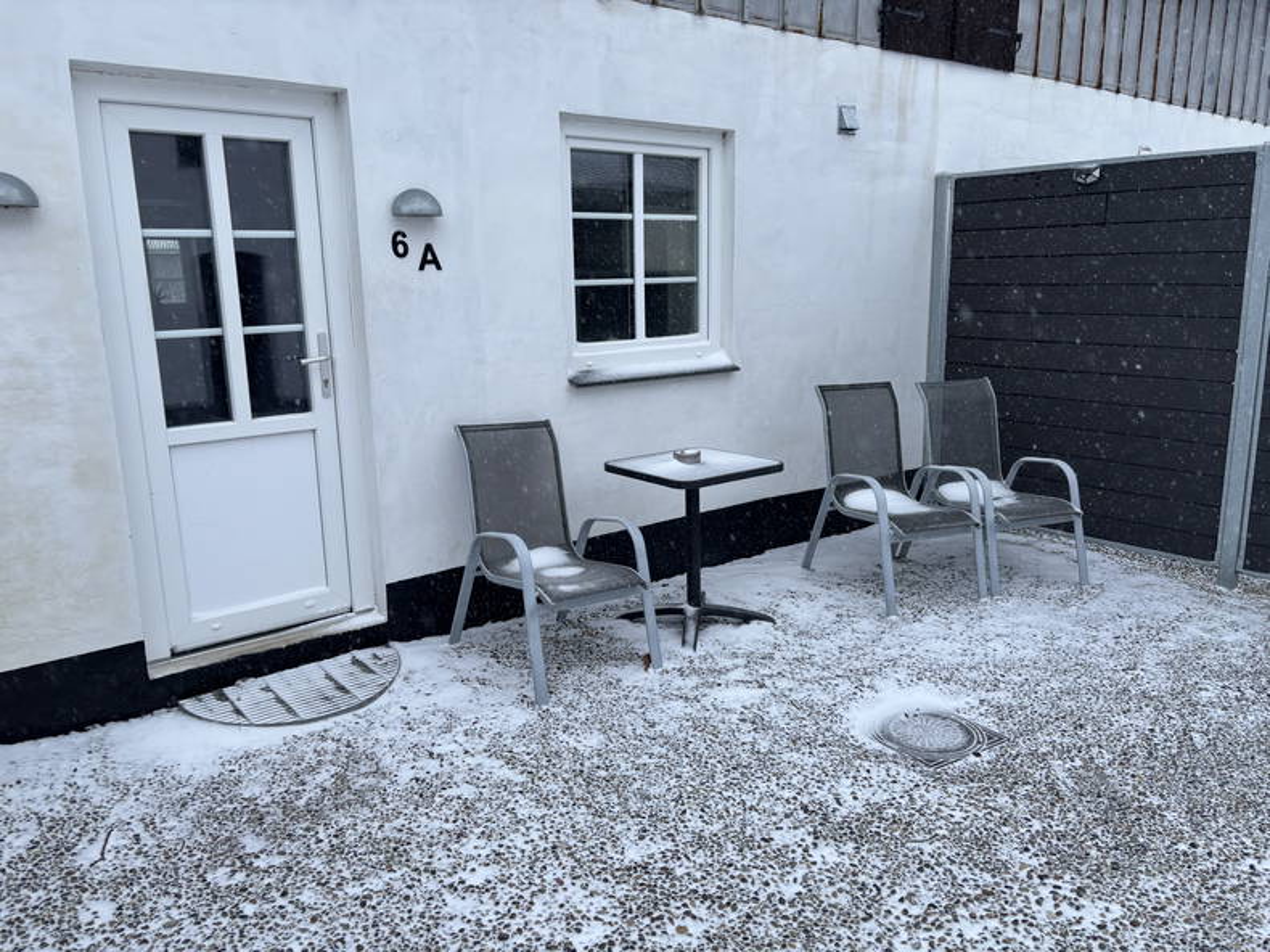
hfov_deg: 67.3
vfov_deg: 53.0
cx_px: 635
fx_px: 954
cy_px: 476
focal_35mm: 26
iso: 50
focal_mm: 5.96
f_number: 1.6
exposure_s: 1/787
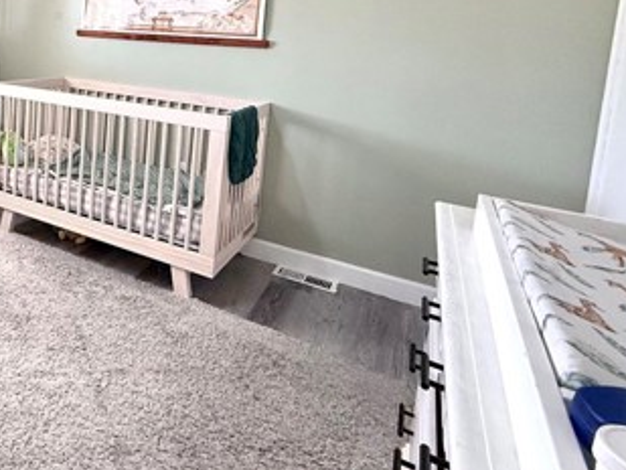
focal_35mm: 29
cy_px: 79
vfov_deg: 45.3
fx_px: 525
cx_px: 32
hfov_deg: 52.1
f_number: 2.2
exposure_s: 1/120
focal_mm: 2.22
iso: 400
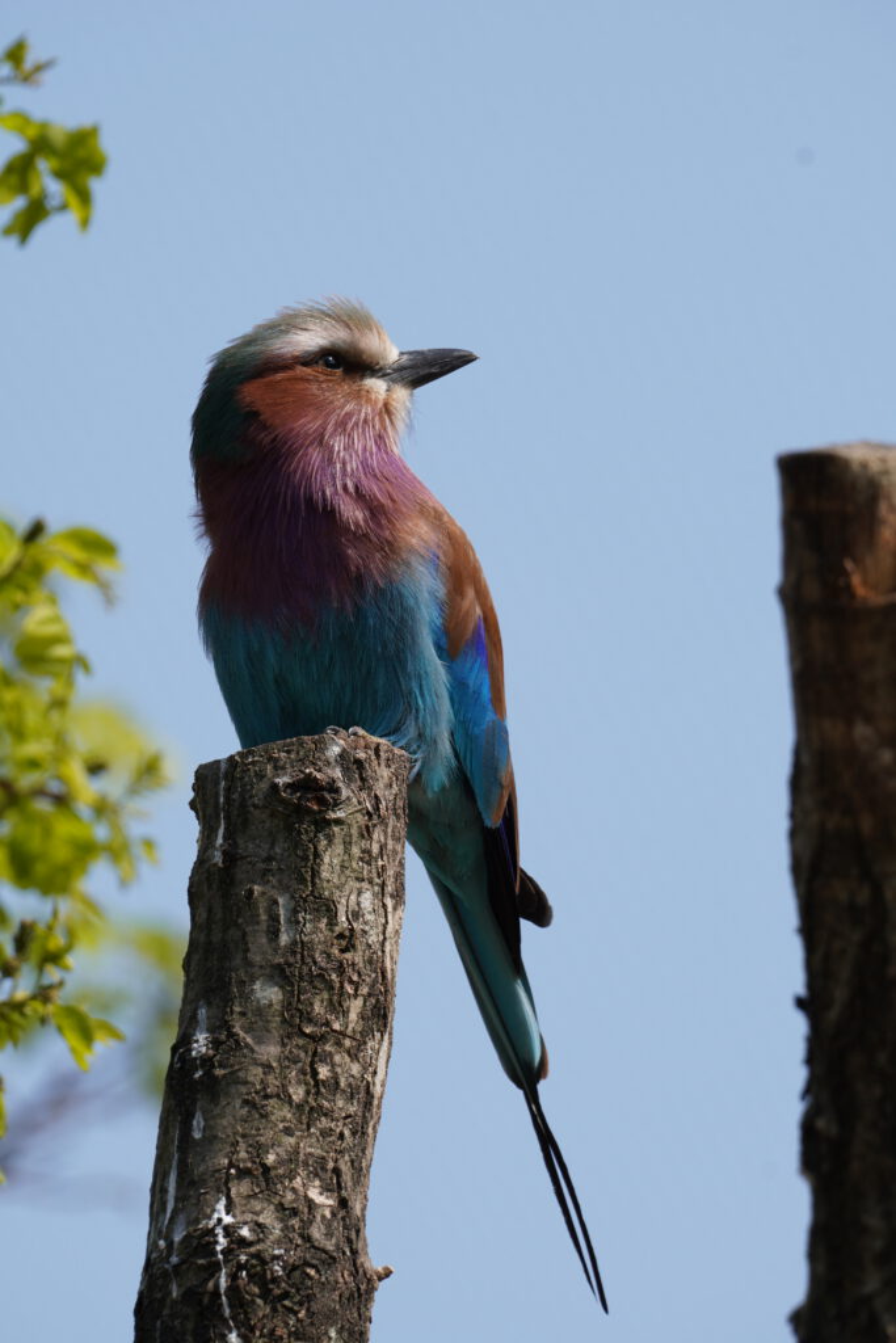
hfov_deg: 2.3
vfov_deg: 3.4
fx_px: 22391
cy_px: 672
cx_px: 448
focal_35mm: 600
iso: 100
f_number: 11
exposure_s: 1/125
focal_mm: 400
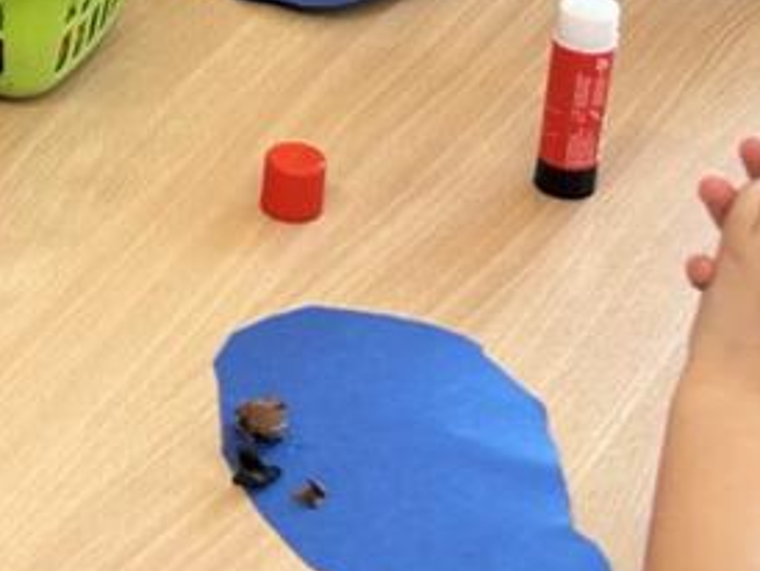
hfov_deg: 15.0
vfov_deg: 11.5
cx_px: -150
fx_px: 2791
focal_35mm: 127
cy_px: -47
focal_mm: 5.7
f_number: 1.5
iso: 64
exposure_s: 1/100
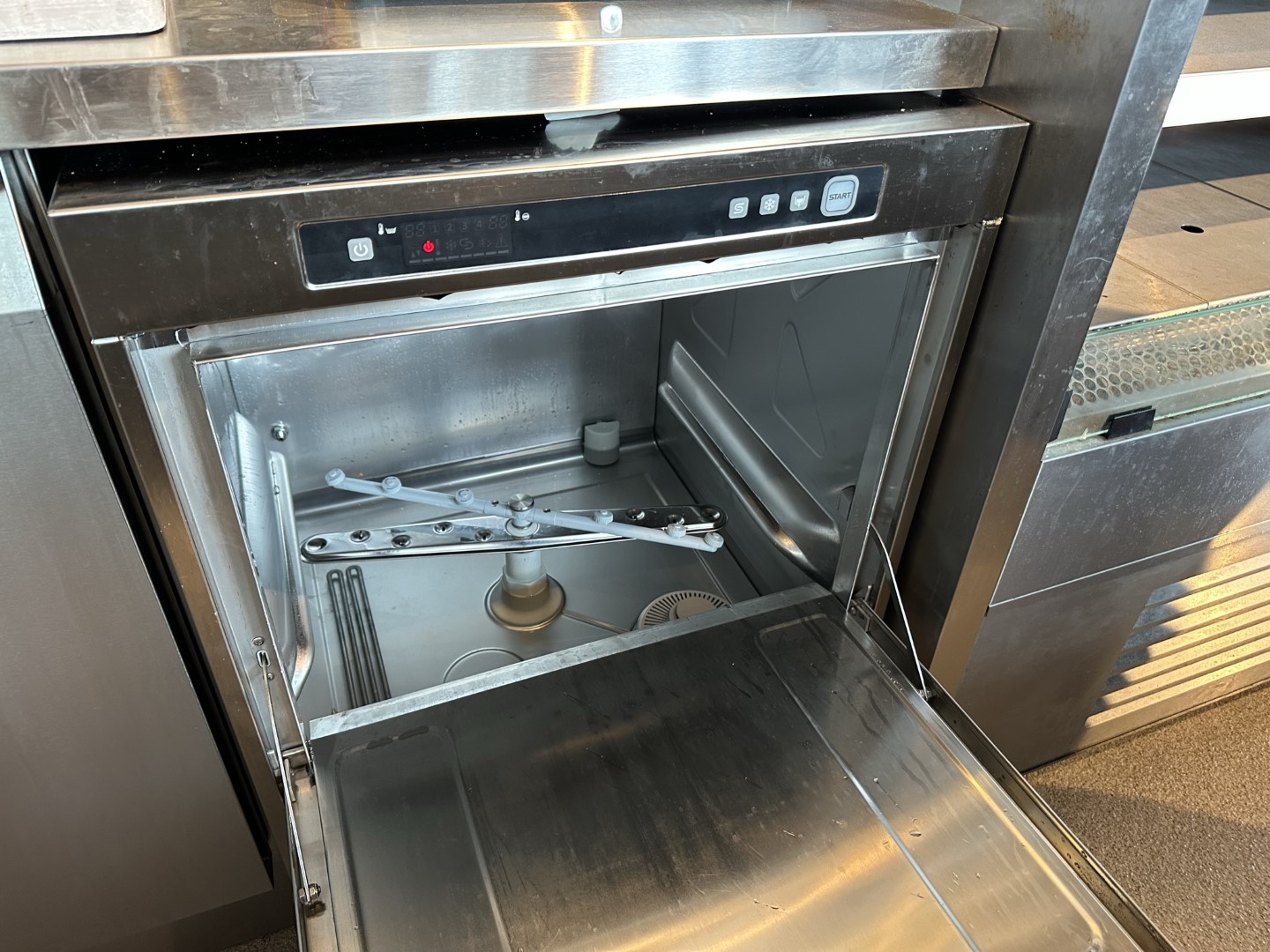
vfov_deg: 56.8
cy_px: 476
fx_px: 881
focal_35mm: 24
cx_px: 635
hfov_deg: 71.6
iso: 320
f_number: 1.78
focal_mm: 6.86
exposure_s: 1/50
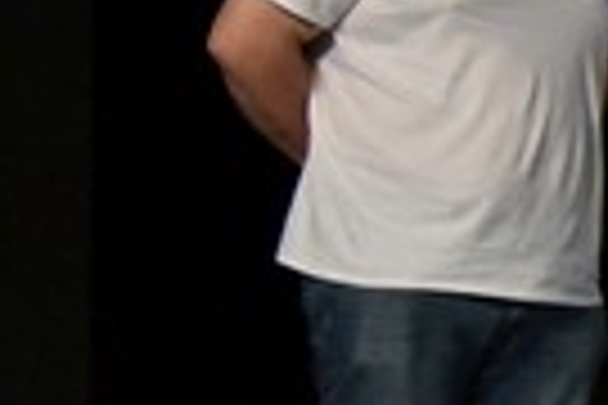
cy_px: 178
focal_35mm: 213
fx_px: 3597
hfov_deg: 8.4
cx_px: 1716
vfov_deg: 6.4
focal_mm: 35
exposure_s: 1/1600
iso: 12800
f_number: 4
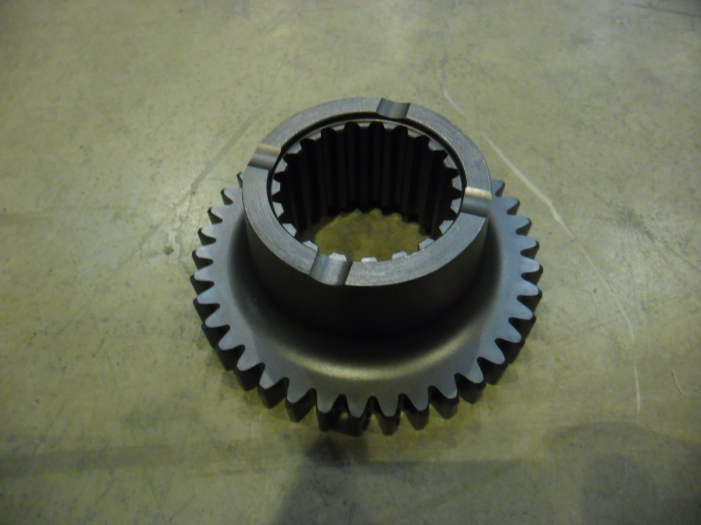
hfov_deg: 65.3
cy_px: 262
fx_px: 547
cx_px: 350
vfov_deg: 51.4
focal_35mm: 27
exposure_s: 1/22
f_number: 3.5
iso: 200
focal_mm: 4.9
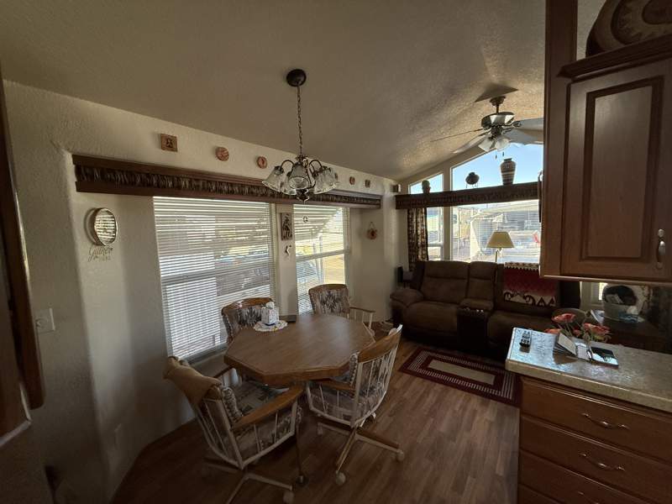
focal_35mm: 14
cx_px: 336
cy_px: 252
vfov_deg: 85.7
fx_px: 272
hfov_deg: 102.1
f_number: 2.2
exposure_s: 1/120
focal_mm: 2.22
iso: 200
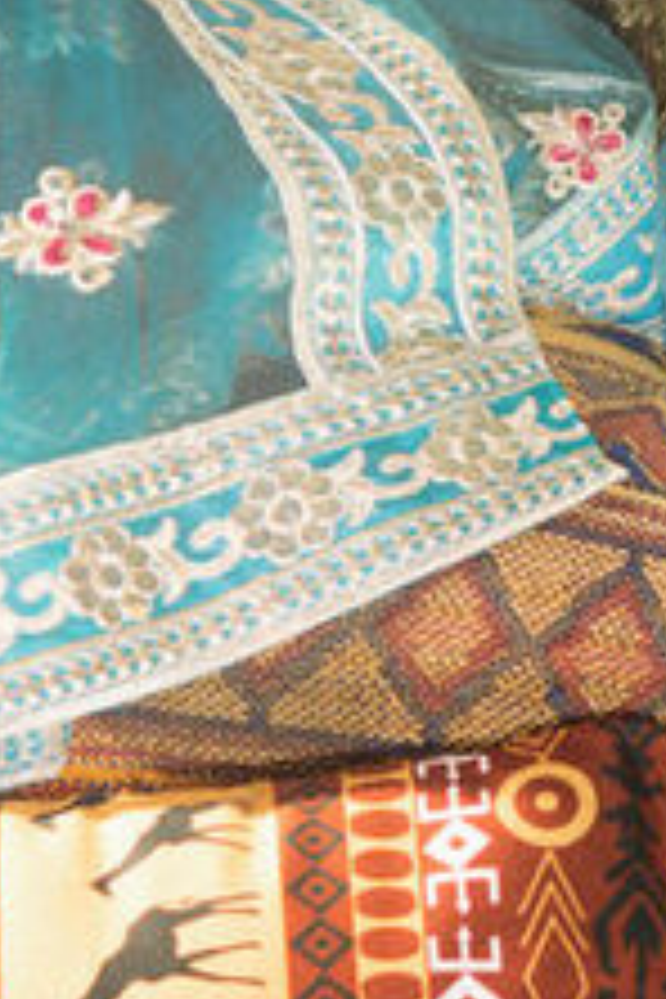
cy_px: 155
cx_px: 1224
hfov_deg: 3.9
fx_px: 9628
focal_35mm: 347
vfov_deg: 5.9
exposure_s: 1/160
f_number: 2.2
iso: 640
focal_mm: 50
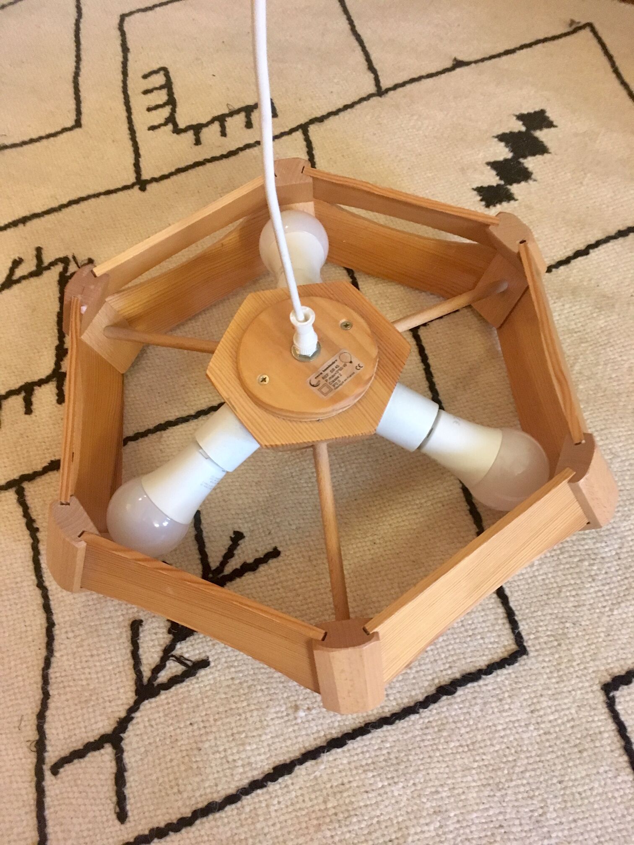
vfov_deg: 61.7
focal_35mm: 29
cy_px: 422
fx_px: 708
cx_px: 317
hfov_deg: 48.2
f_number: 2.2
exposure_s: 1/20
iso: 200
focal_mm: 4.15
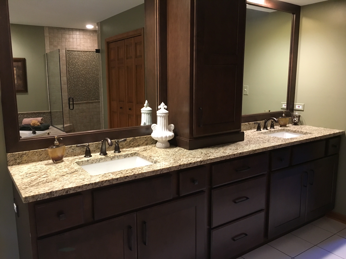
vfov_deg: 48.2
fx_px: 290
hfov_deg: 61.7
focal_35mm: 29
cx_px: 173
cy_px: 130
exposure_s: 1/24
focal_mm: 4.15
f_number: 2.2
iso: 200
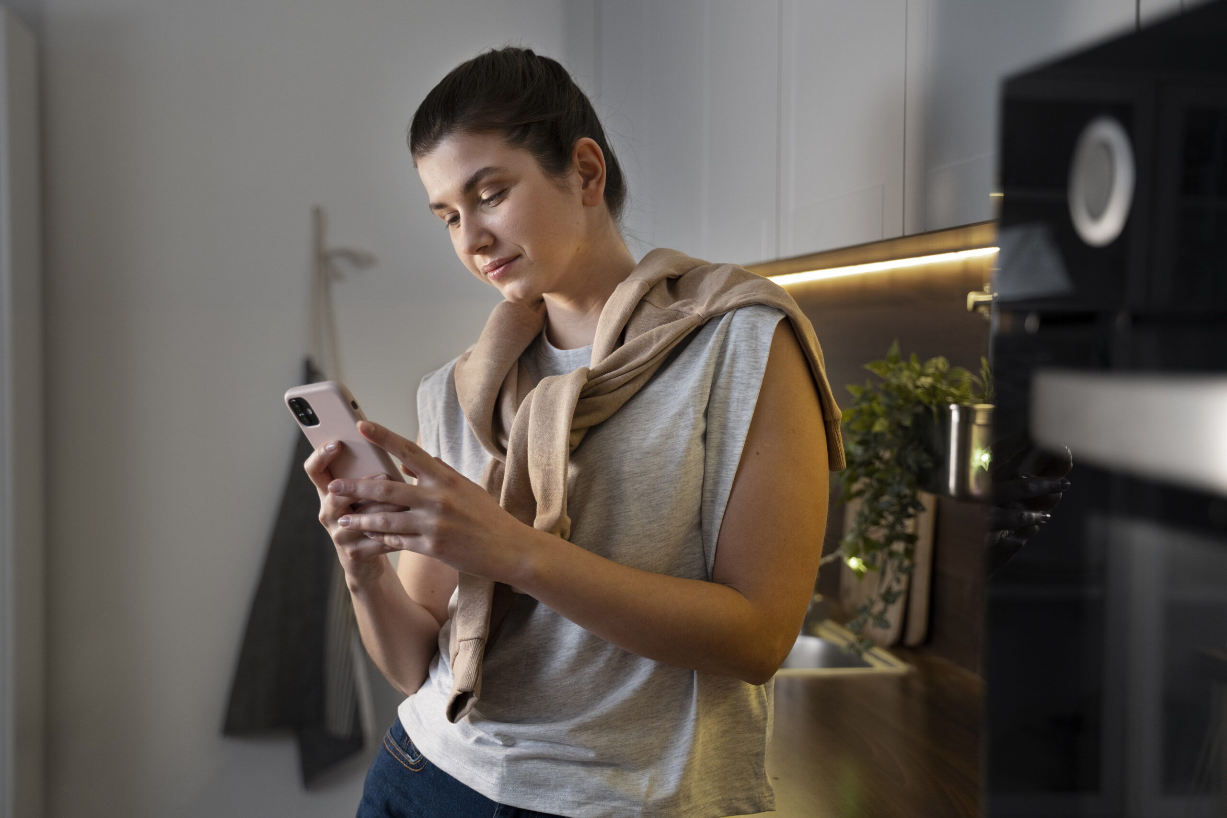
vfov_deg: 28.7
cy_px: 409
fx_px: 1602
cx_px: 614
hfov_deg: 41.9
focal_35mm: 47
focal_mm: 47
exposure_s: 1/100
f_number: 2.8
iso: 500
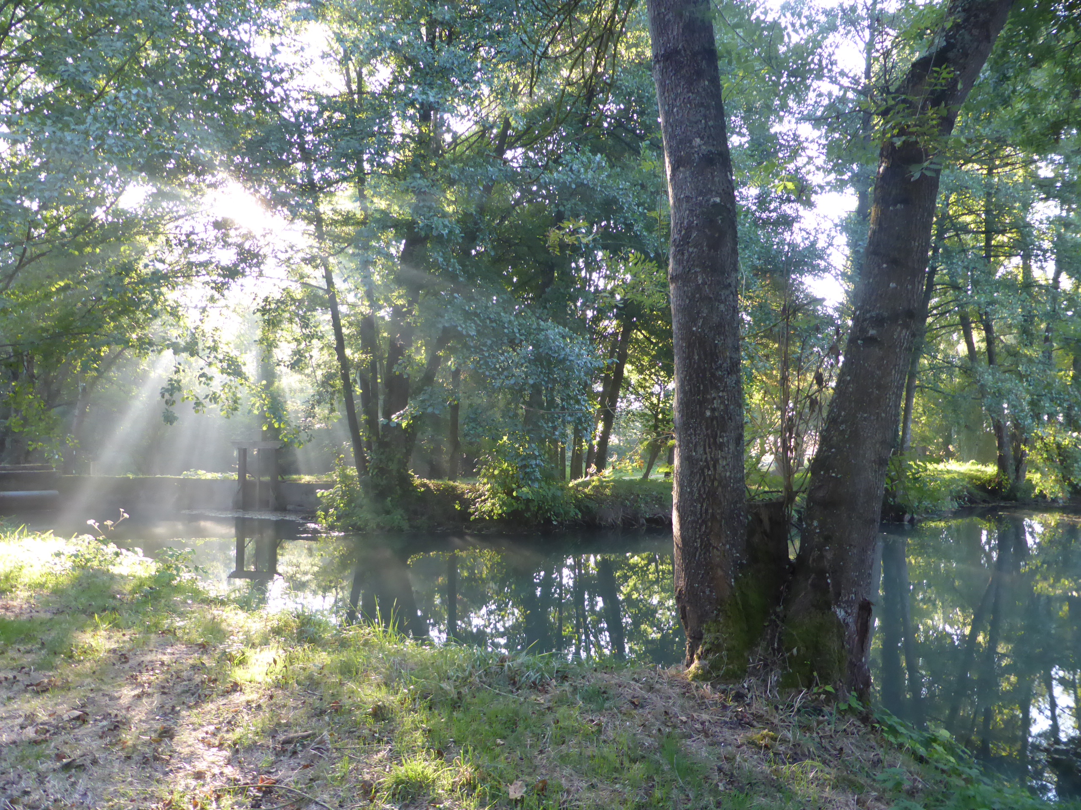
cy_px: 405
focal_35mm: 26
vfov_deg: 53.1
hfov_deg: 67.3
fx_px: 812
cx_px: 540
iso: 320
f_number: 3.3
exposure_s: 1/60
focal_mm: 4.4
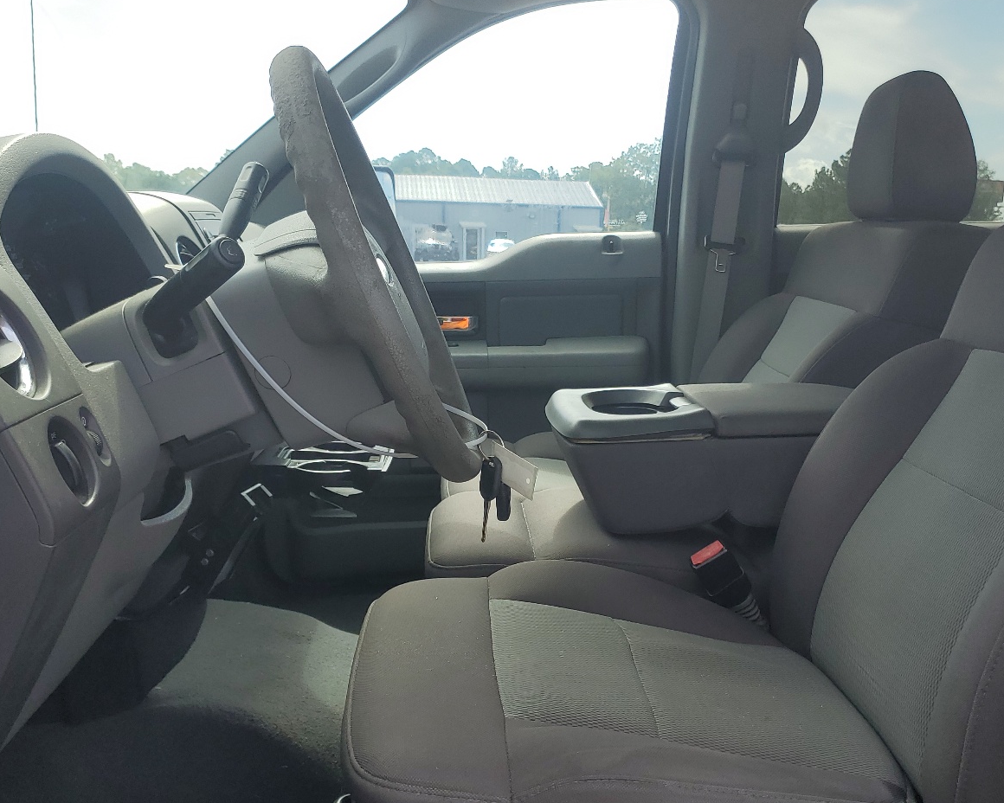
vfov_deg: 42.1
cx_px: 552
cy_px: 465
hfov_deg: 51.4
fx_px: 1040
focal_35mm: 35
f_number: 1.5
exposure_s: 1/909
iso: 50
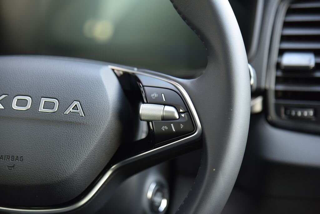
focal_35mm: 120
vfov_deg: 11.4
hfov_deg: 17.1
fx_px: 1067
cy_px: 107
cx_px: 160
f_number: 4
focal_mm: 120
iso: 500
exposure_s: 1/30
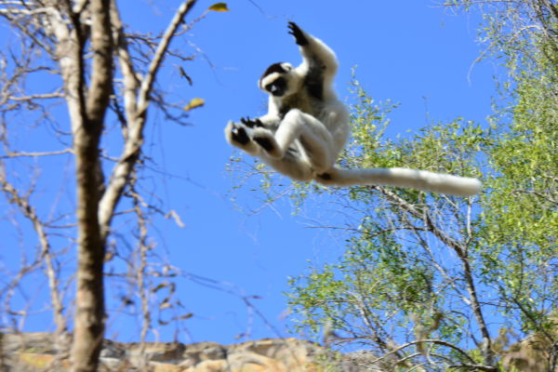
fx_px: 1550
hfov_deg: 20.4
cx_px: 279
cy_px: 186
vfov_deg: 13.7
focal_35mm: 100
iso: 400
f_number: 6.3
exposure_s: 1/800
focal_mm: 100
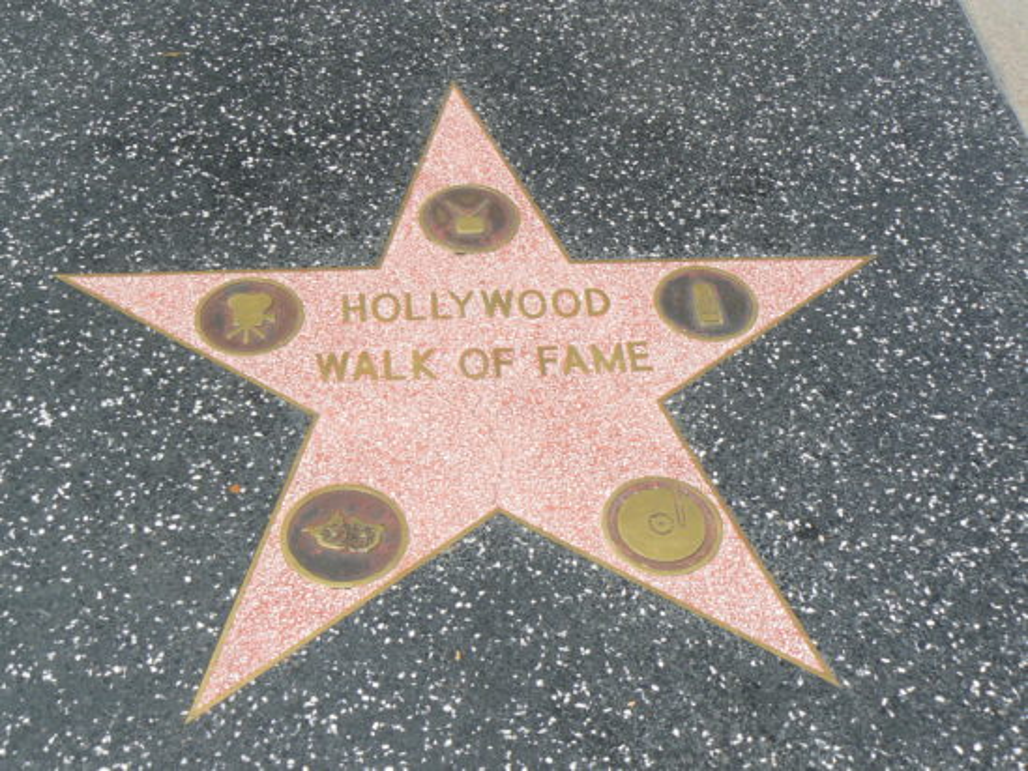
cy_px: 386
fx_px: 1455
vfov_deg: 29.7
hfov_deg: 38.9
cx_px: 514
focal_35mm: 49
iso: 80
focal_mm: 8.1
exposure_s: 1/500
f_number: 6.3
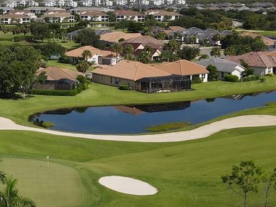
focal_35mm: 86
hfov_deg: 21.5
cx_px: -32
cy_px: 119
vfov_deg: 17.2
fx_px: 686
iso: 100
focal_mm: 4.5
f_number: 2.8
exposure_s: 1/1000
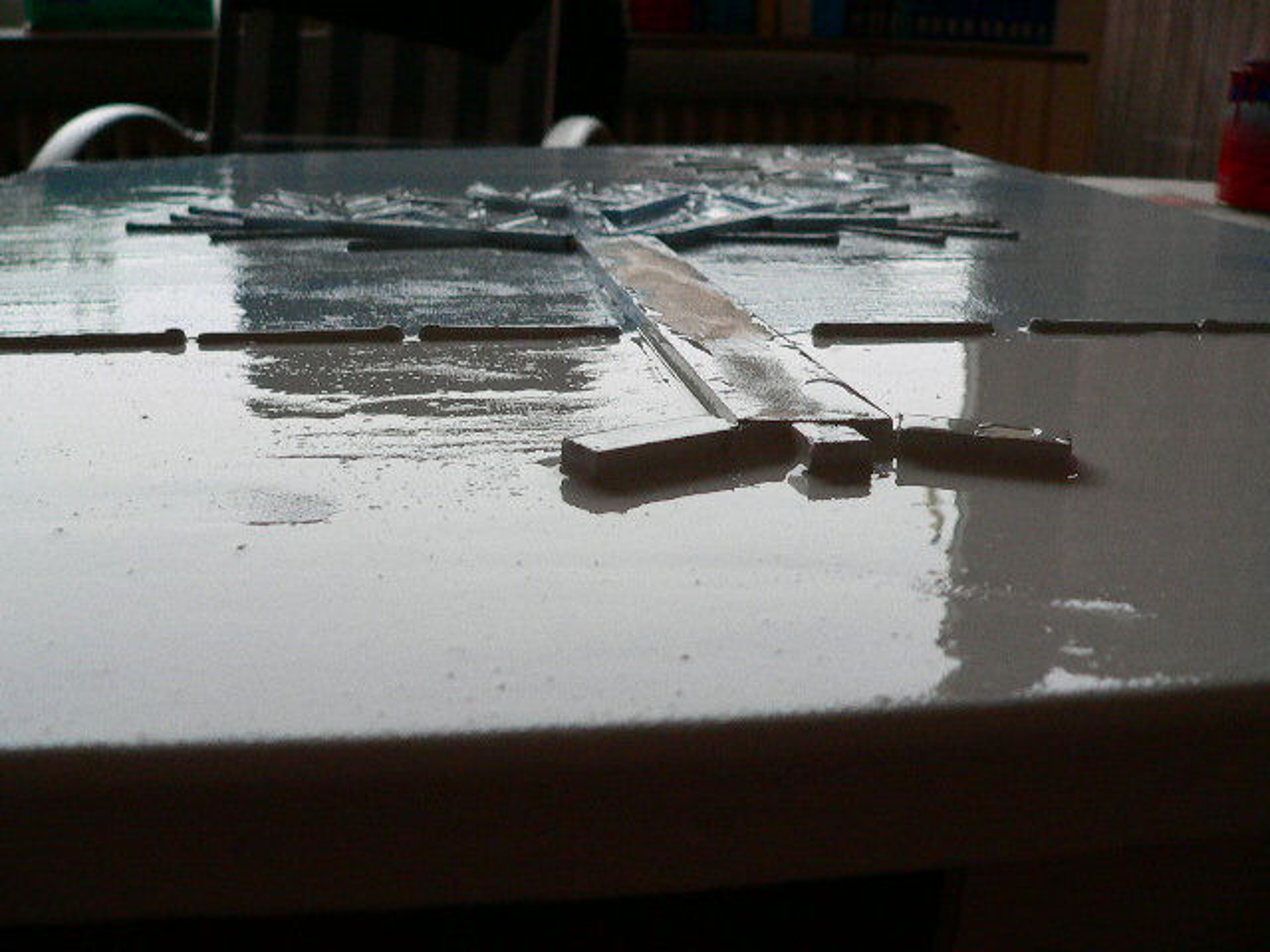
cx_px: 635
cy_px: 476
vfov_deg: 39.7
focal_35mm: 36
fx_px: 1321
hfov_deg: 51.4
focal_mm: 6
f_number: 2.8
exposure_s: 1/30
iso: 200
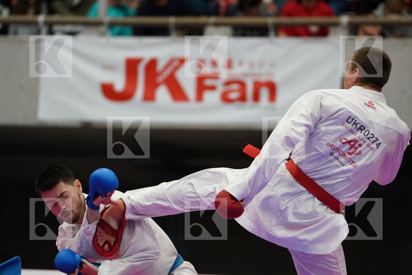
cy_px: 138
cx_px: 206
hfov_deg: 6.9
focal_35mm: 300
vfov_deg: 4.6
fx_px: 3433
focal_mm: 200
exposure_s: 1/1000
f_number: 2.8
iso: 3200
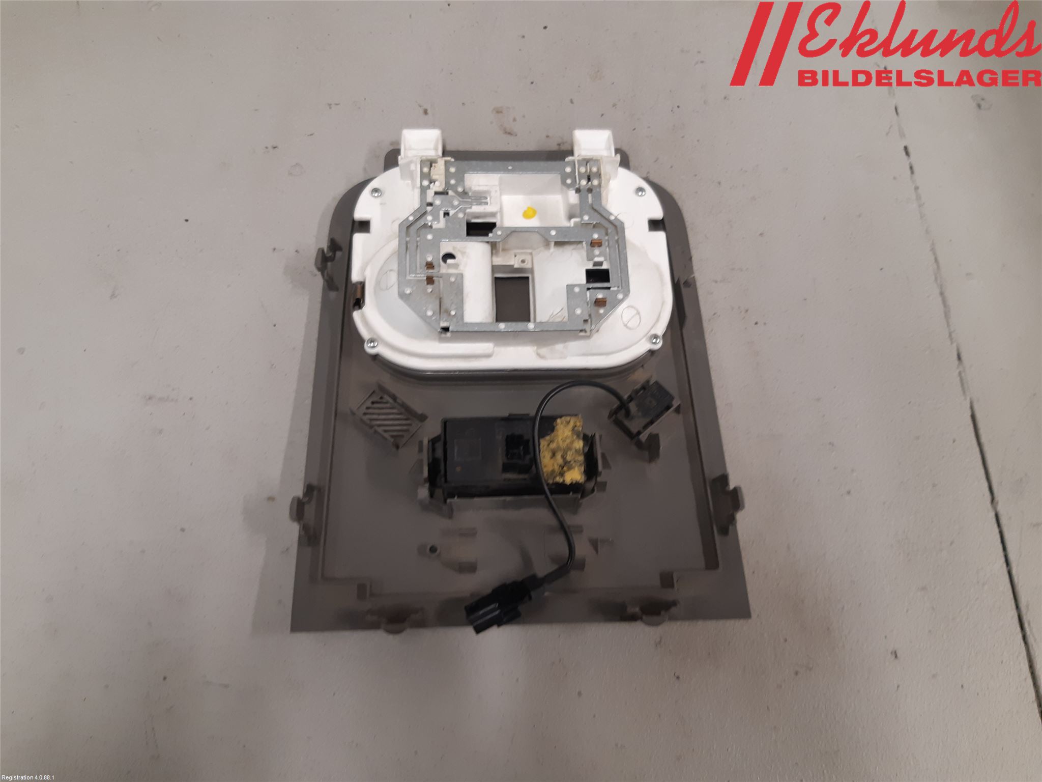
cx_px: 521
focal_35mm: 26
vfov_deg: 53.1
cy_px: 391
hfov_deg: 67.3
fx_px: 783
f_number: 1.7
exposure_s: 1/50
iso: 125
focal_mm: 3.93
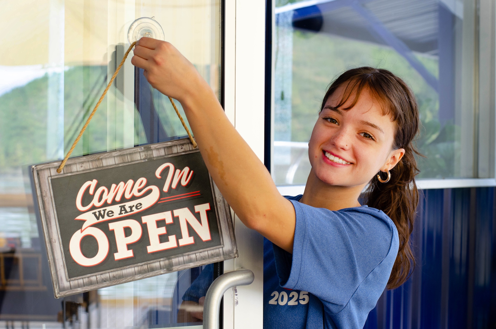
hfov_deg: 27.0
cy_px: 164
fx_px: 1031
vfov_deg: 18.1
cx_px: 248
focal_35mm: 75
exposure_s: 1/125
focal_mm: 50
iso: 320
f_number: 5.6
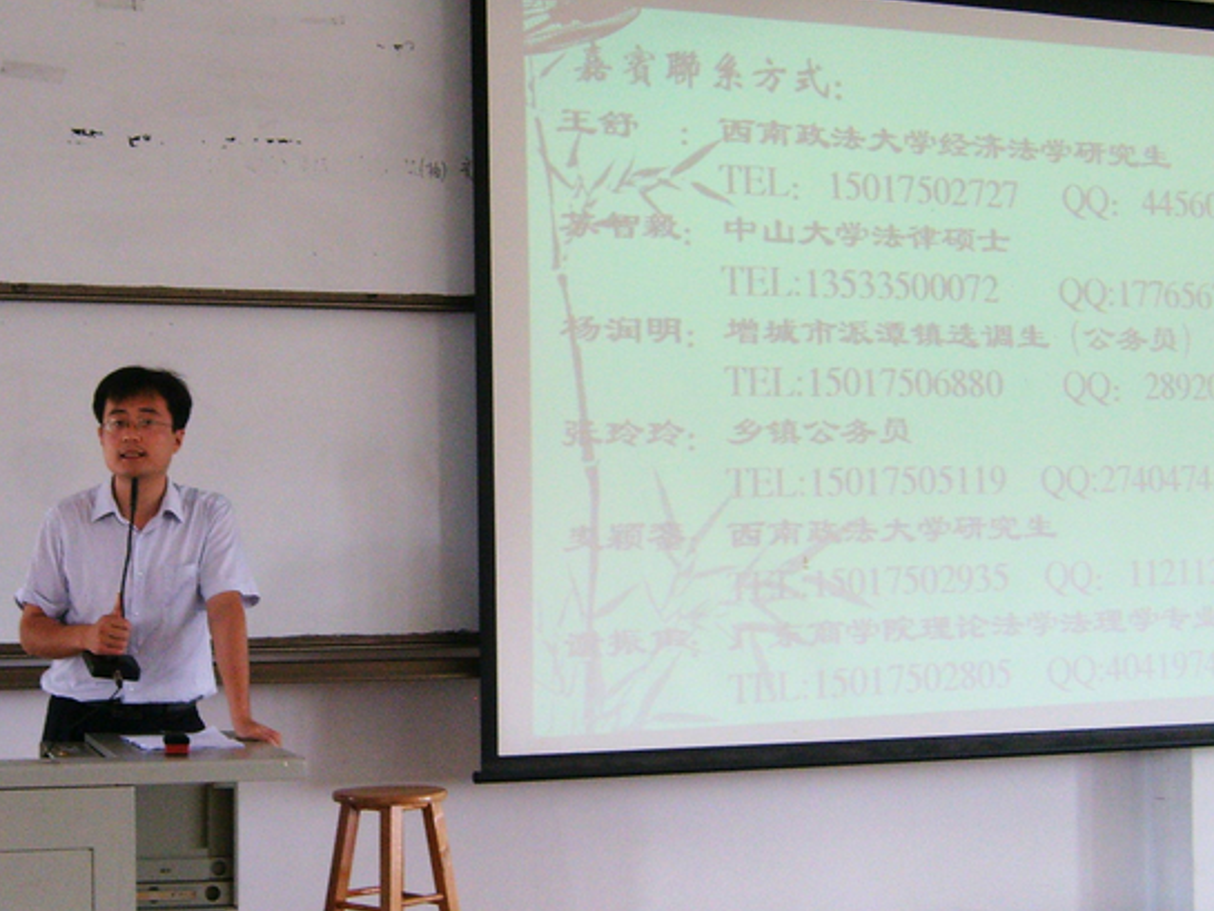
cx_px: 379
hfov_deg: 36.3
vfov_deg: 28.0
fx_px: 1824
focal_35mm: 52
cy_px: 437
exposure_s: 1/45
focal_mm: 5.8
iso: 160
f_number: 2.8
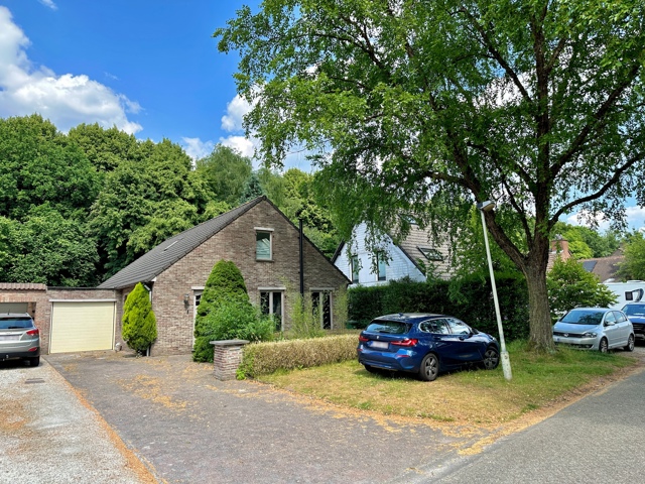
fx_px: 447
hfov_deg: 71.6
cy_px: 242
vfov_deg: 56.8
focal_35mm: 24
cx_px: 322
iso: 80
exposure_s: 1/1453
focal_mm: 6.86
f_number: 1.78
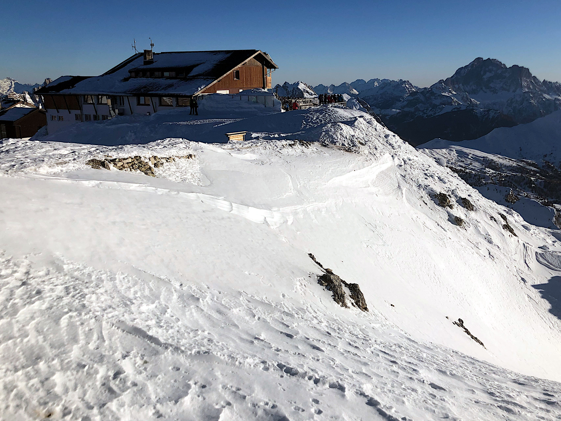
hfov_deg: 55.1
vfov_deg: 42.9
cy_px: 182
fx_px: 535
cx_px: 328
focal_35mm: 33
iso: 20
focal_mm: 3.99
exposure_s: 1/4367
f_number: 1.8
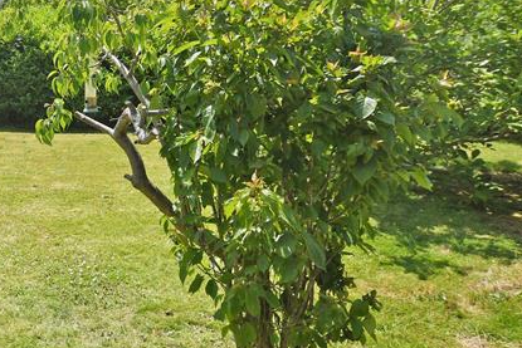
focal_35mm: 37
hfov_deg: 46.4
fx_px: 537
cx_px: 45
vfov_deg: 35.4
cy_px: 101
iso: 160
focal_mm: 10
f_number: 4
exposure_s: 1/1600
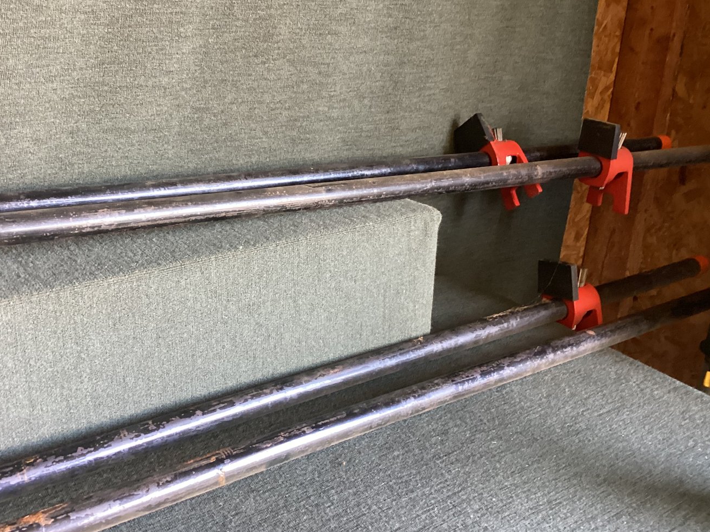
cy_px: 248
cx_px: 306
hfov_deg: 51.2
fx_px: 738
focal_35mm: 36
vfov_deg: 39.6
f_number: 2.4
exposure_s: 1/33
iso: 250
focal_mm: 3.3
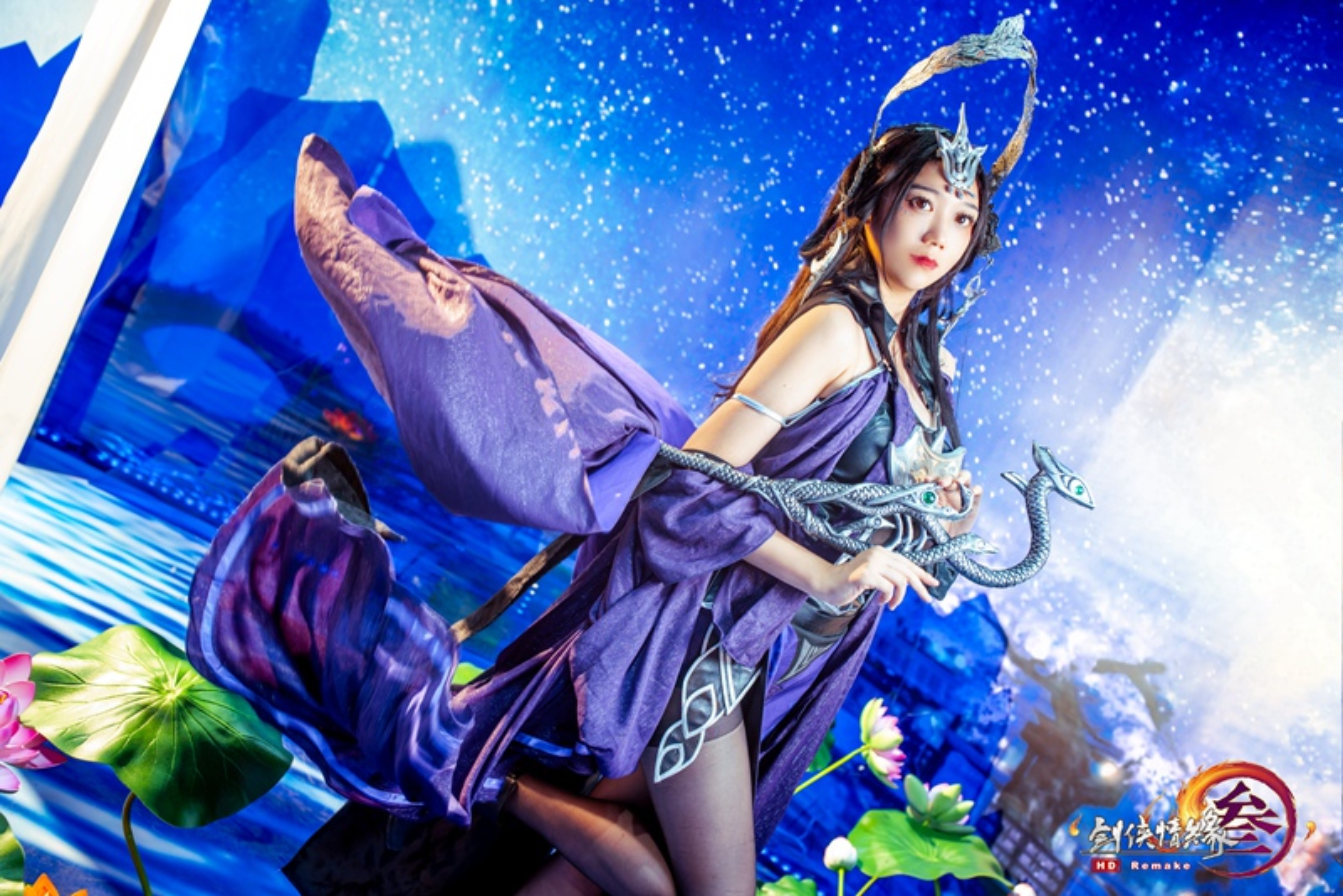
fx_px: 1306
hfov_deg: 54.4
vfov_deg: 37.9
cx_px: 672
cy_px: 448
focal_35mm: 35
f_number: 3.5
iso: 100
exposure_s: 1/200
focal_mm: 35
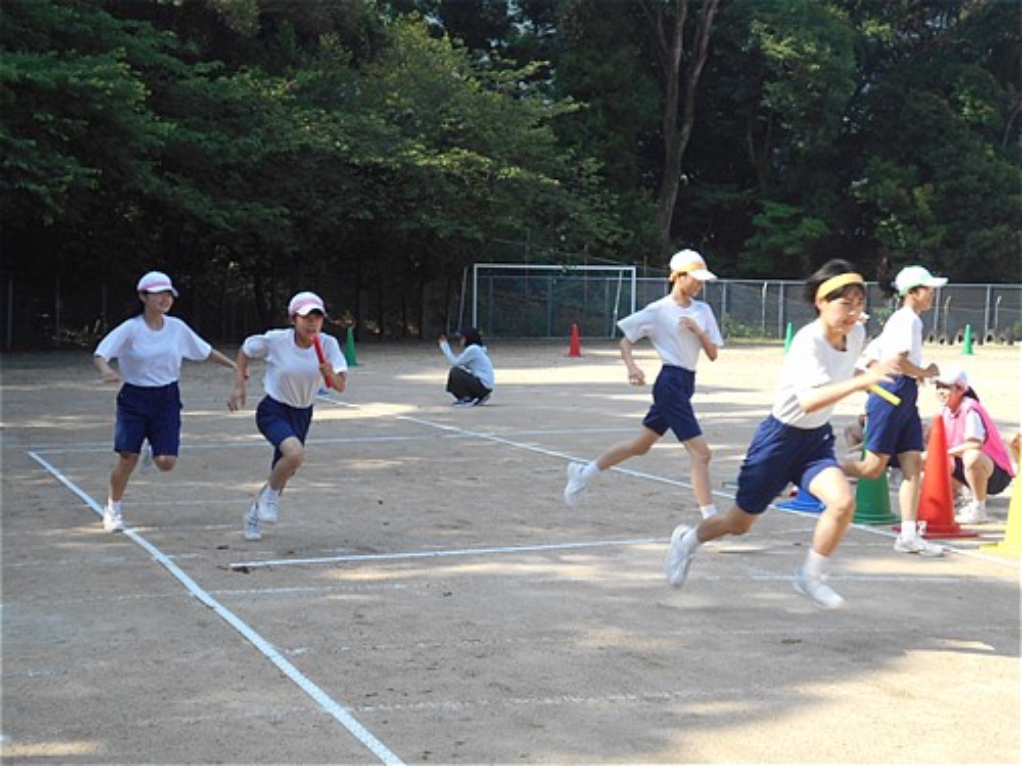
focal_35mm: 50
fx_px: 1476
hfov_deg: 38.2
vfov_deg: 29.1
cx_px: 511
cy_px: 383
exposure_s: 1/250
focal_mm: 8.8
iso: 100
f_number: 4.5
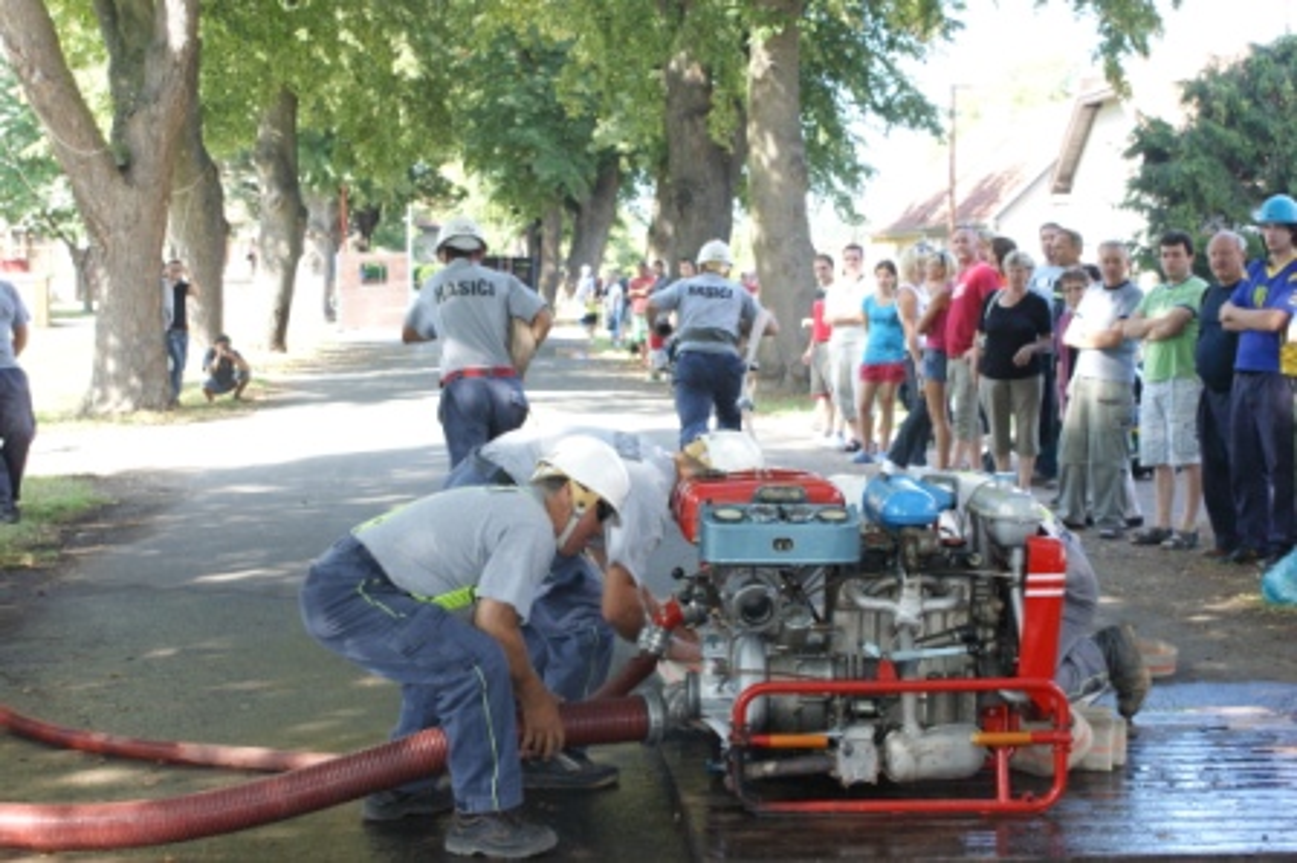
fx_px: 2430
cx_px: 648
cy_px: 432
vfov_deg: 20.1
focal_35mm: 68
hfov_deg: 29.9
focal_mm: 45
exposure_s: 1/125
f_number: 7.1
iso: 800
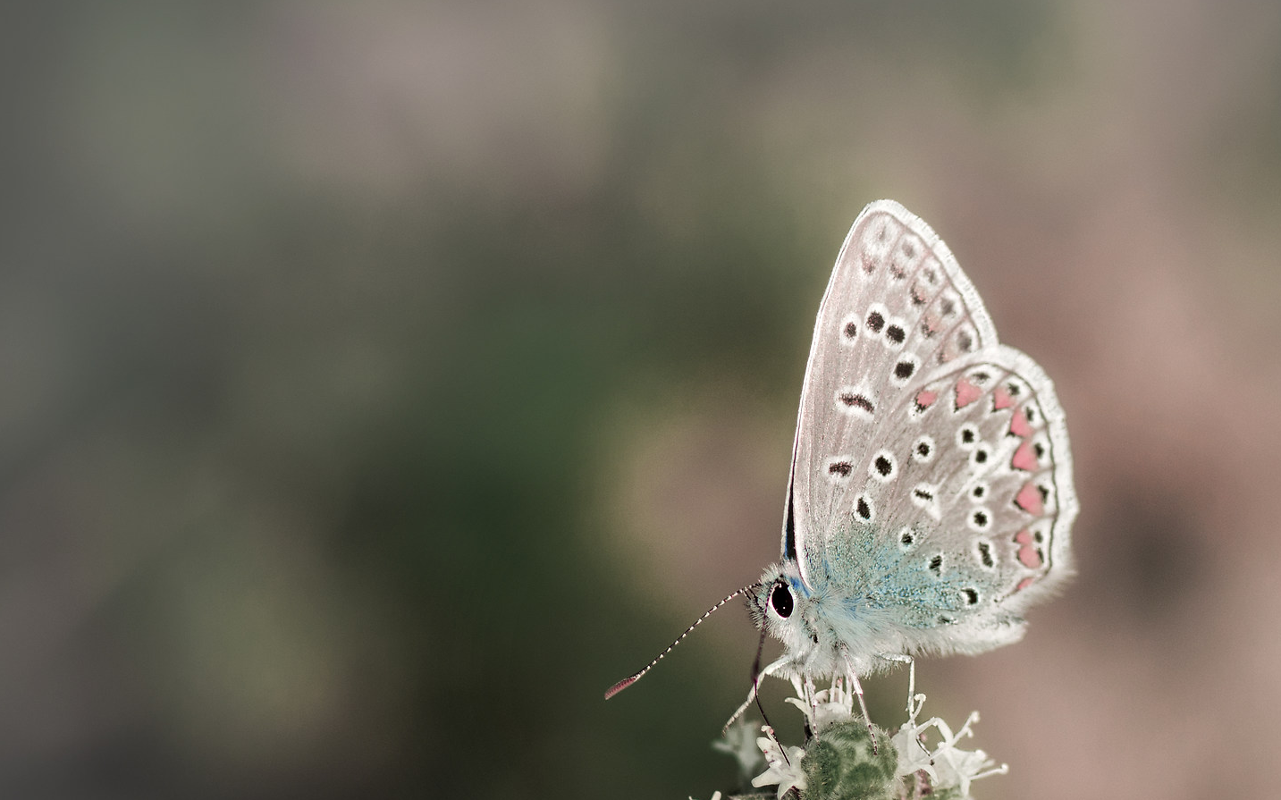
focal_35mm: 230
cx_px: 957
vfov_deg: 5.7
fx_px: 8028
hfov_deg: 9.1
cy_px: 656
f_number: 7.1
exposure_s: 1/1250
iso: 320
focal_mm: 90
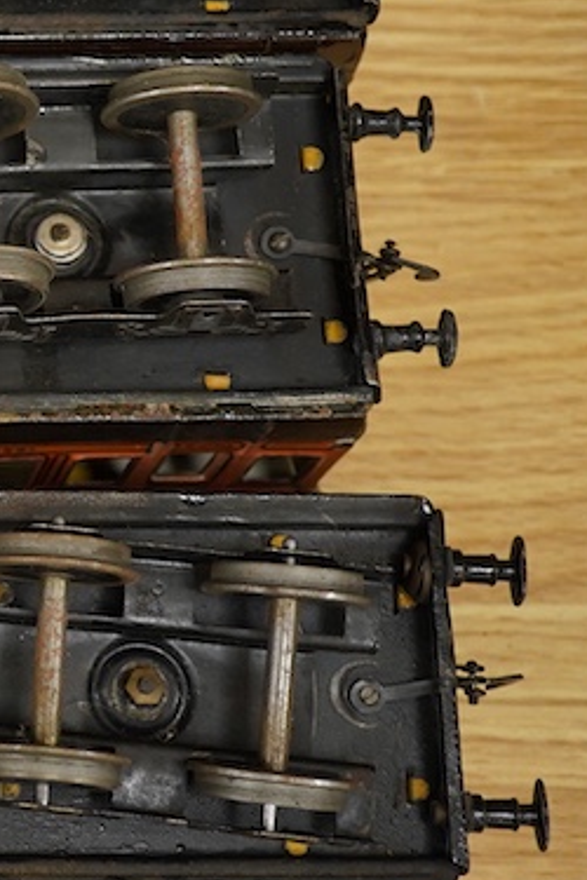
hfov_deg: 11.8
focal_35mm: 108
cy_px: 300
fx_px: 2641
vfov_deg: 18.9
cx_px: -427
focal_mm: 30
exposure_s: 1/125
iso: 1250
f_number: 5.6
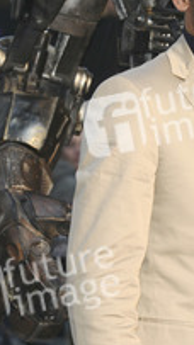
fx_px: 3177
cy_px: 202
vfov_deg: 6.2
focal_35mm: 347
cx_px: 218
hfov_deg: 3.5
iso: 320
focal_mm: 112
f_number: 5.6
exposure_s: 1/250
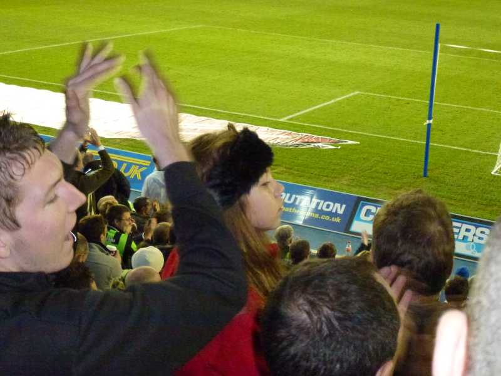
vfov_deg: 22.6
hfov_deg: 29.8
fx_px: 941
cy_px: 188
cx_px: 250
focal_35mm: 65
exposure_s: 1/60
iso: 1600
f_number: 4.6
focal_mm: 11.7
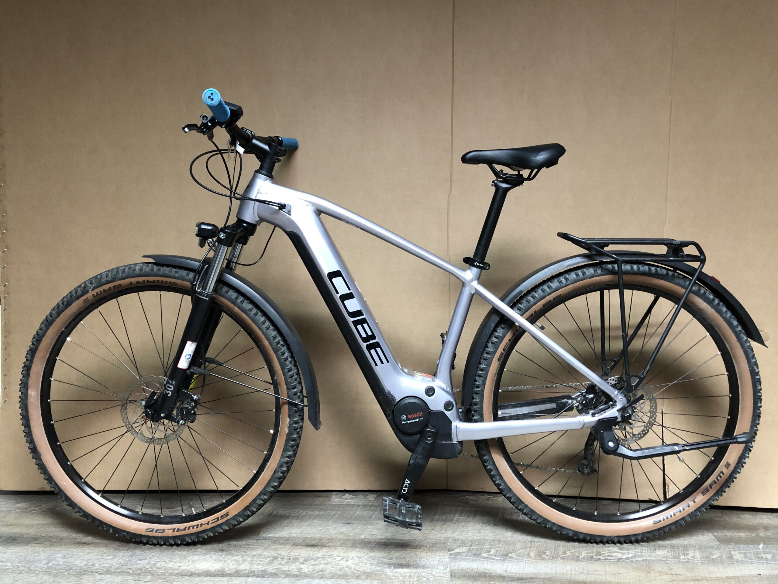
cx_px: 389
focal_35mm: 28
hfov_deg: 63.4
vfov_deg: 49.7
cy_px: 292
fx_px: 629
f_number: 1.8
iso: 100
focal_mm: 3.99
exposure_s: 1/9
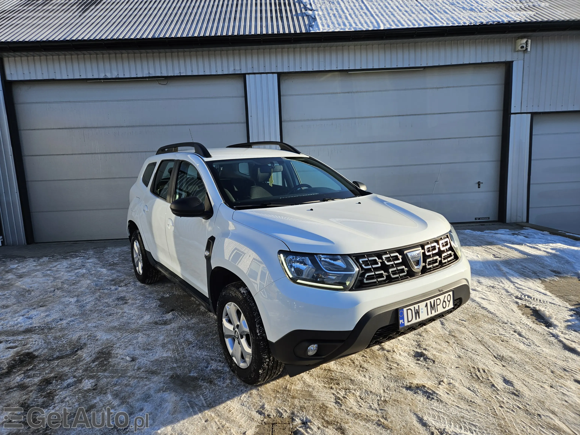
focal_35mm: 23
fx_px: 385
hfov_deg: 73.9
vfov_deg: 58.9
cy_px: 218
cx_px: 290
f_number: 1.8
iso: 25
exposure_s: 1/885
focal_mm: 5.4
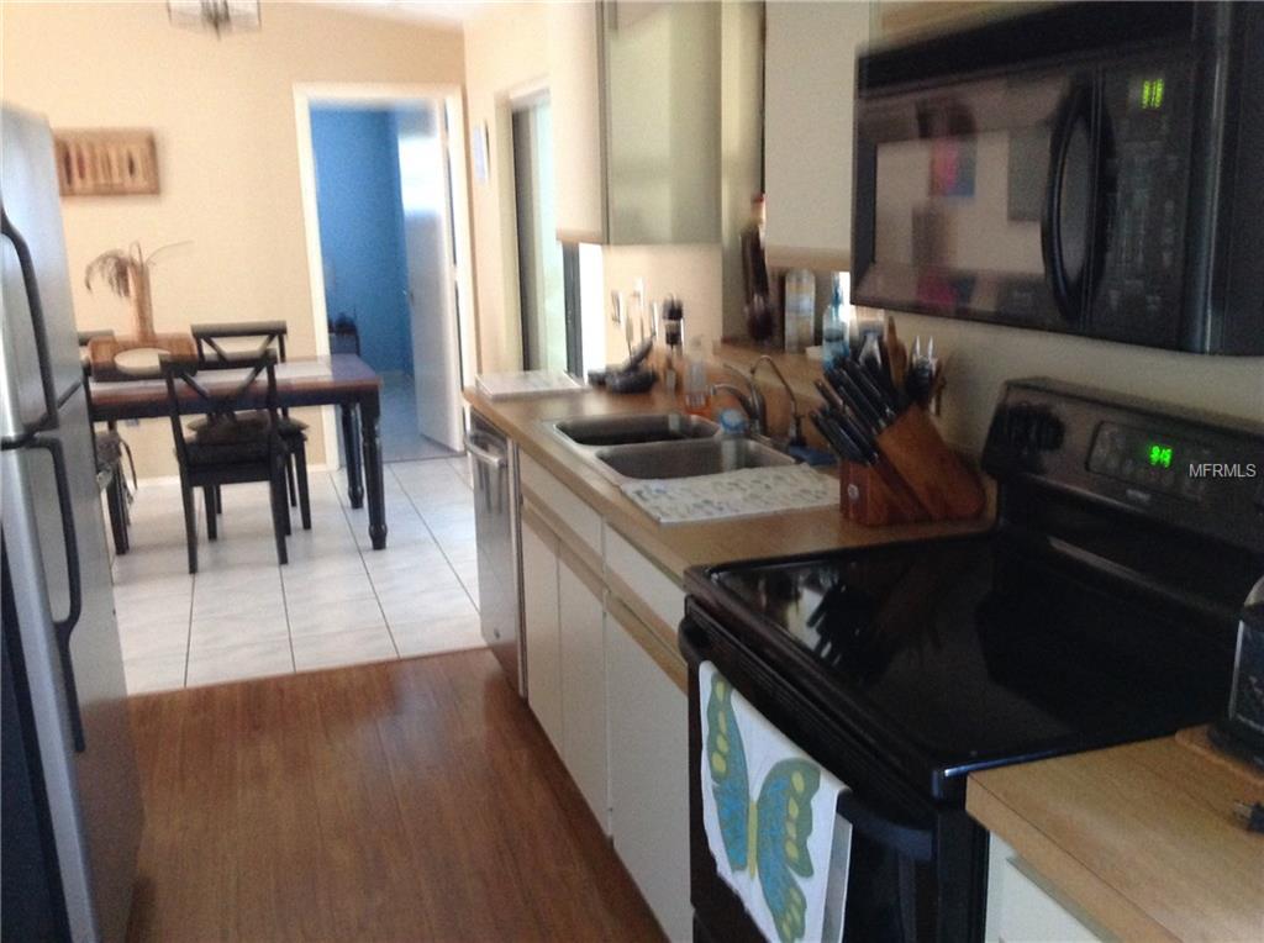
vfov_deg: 40.6
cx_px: 632
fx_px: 1276
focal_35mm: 35
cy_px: 472
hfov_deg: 52.7
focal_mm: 4.28
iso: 400
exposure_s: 1/15
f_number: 2.4
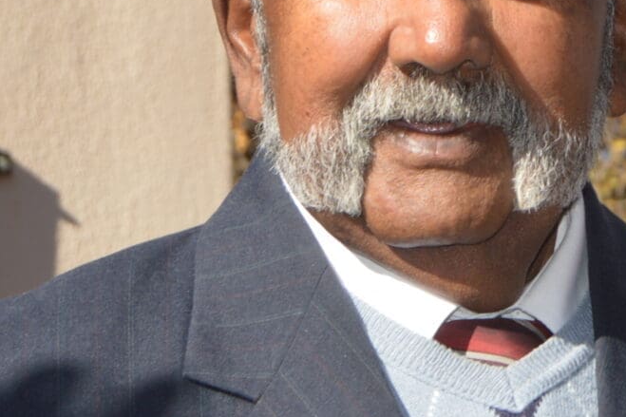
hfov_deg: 8.7
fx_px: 4050
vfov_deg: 5.9
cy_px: 338
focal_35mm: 233
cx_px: 774
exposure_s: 1/200
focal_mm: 40
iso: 100
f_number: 7.1
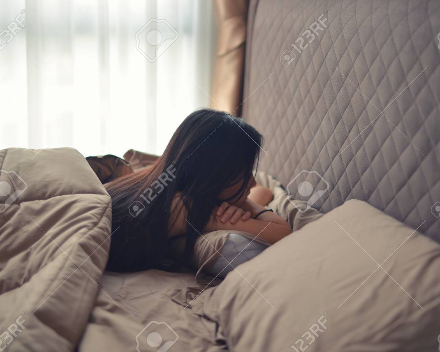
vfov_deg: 26.7
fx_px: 742
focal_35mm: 57
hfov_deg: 33.0
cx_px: 229
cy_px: 175
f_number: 1.4
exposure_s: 1/100
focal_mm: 50
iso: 100
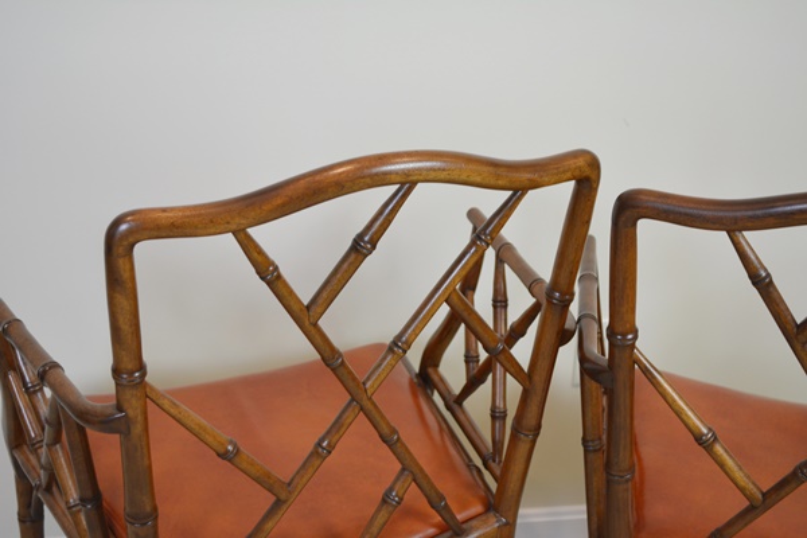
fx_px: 1278
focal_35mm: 57
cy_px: 269
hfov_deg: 35.1
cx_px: 404
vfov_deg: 23.8
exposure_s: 1/60
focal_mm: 38
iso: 720
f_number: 5
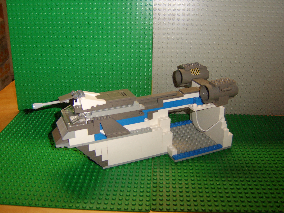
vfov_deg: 45.4
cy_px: 106
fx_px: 254
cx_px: 142
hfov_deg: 58.4
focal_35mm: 31
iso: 141
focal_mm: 8.13
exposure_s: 1/30
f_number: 2.7
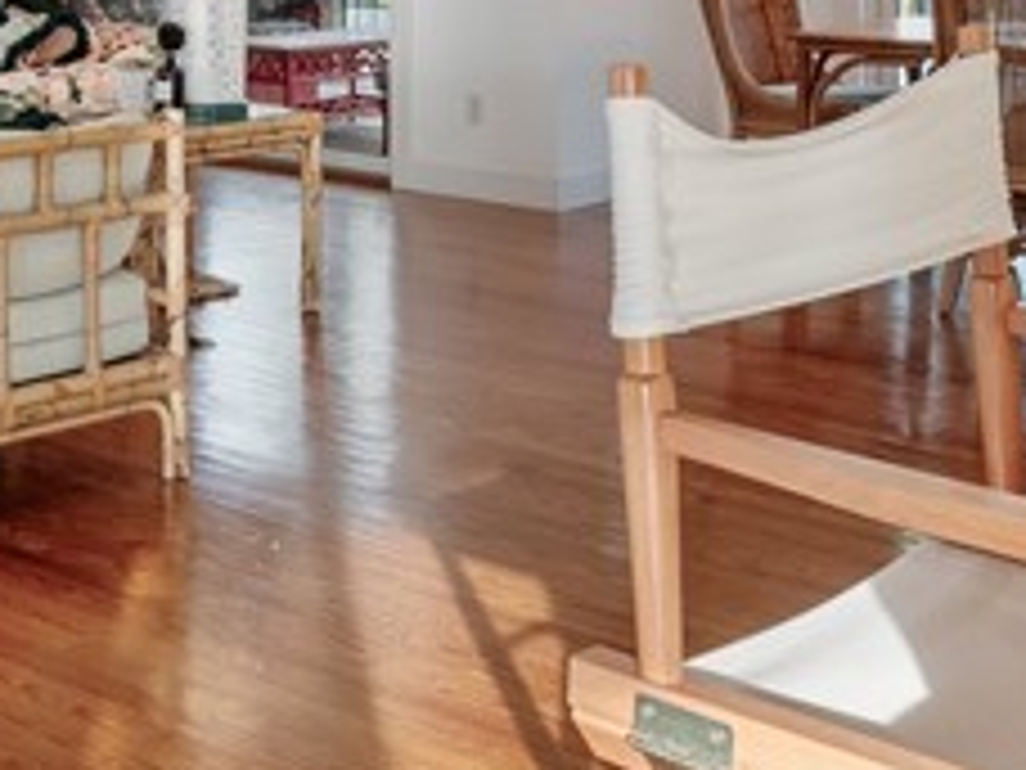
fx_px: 1867
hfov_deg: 28.3
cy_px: -144
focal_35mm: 63
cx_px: -68
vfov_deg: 21.7
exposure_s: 1/6
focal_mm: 7
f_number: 7.1
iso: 200
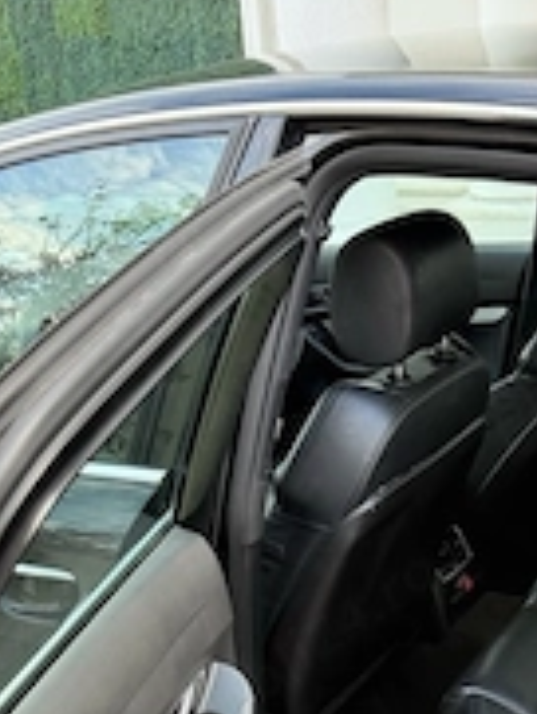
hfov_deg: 27.3
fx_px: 1095
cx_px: 387
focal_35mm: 53
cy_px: 698
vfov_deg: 33.4
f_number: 1.78
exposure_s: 1/69
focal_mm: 6.76
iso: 200
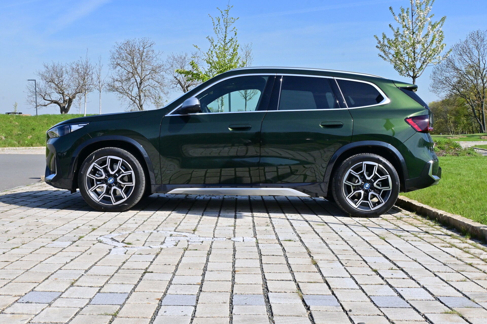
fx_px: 568
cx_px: 244
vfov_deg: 31.9
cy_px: 162
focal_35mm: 42
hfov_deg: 46.4
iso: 800
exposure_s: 1/800
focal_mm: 28
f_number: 14
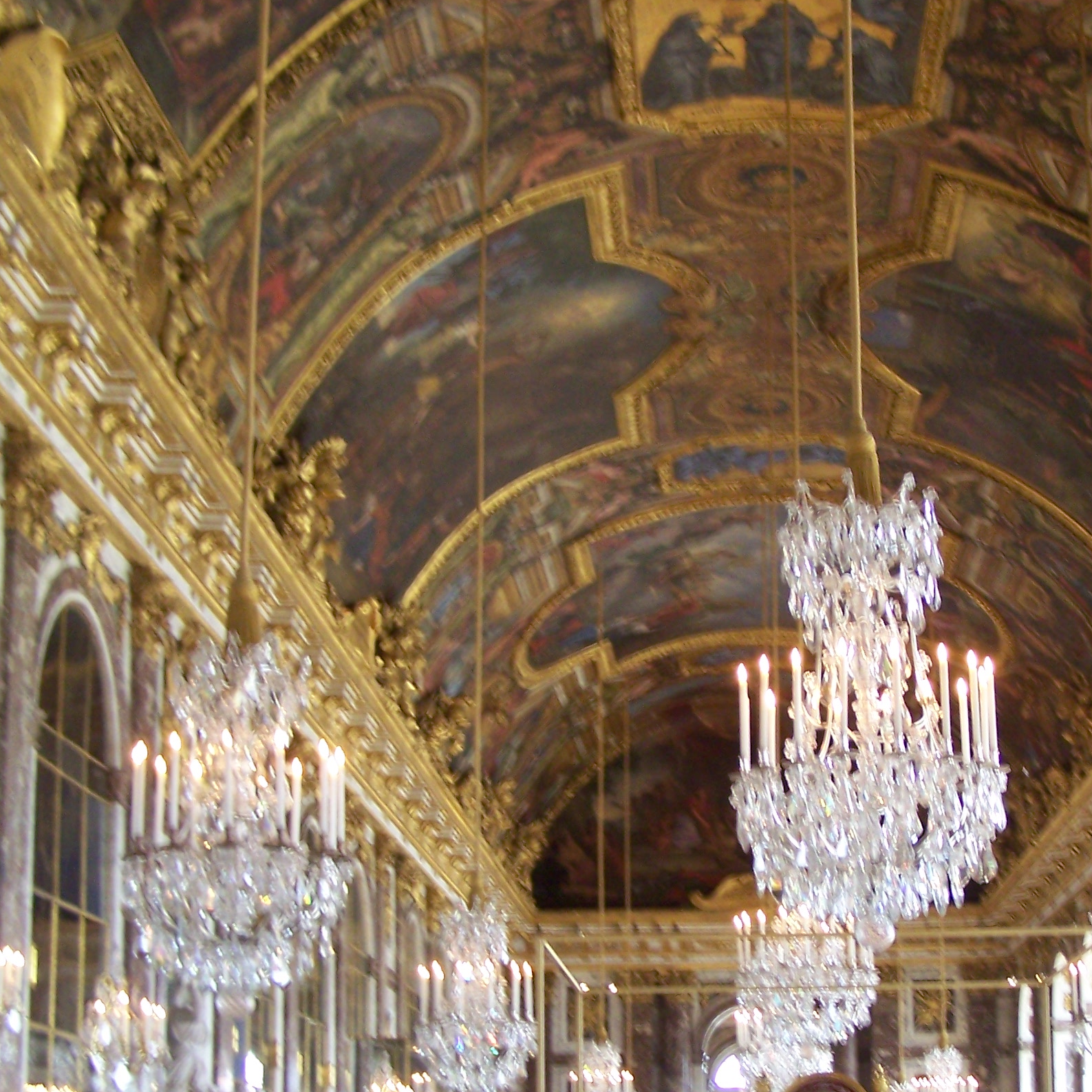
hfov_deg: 26.3
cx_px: 765
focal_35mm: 65
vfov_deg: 26.3
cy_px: 751
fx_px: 2320
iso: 160
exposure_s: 1/10
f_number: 2.8
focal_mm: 6.3
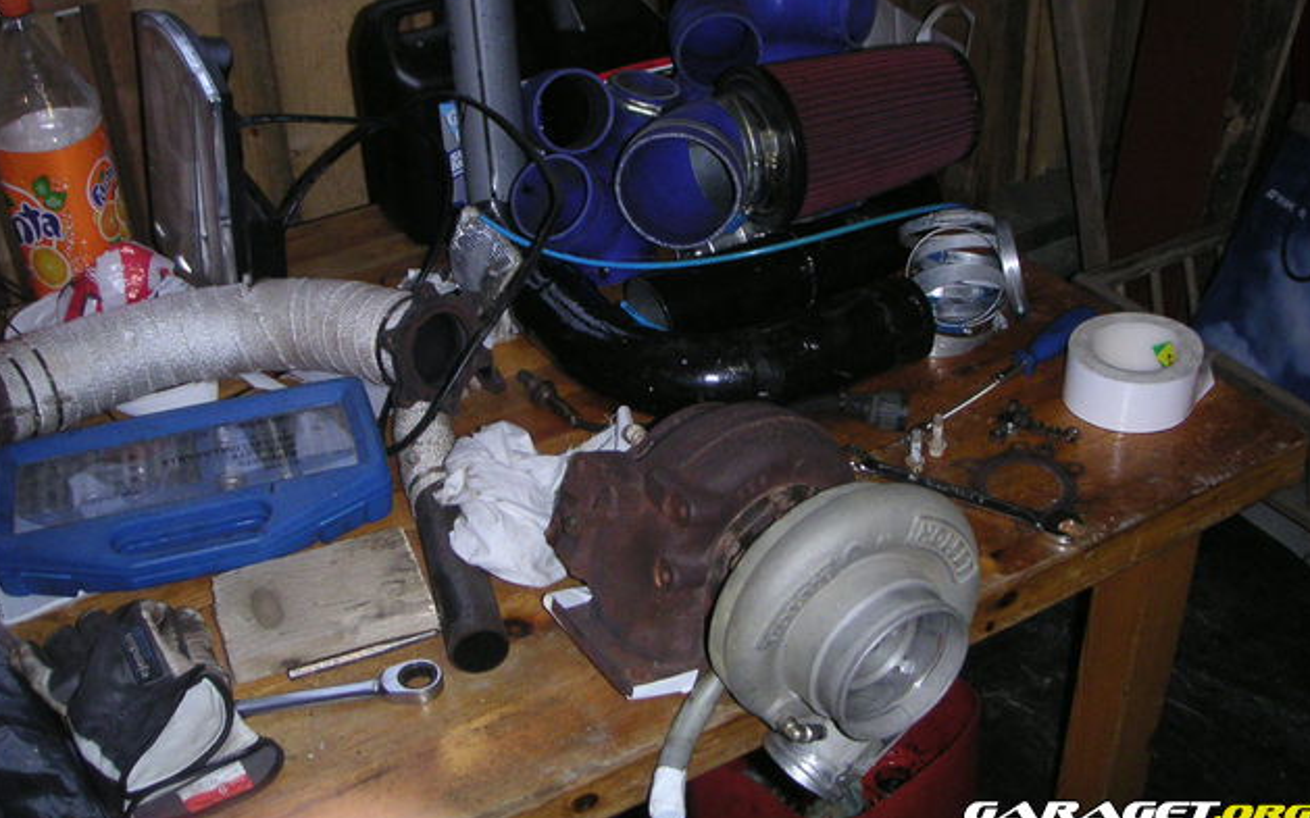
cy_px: 333
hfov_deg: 48.2
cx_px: 654
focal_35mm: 41
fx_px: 1464
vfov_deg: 31.2
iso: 160
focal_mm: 6
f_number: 2.8
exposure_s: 1/45
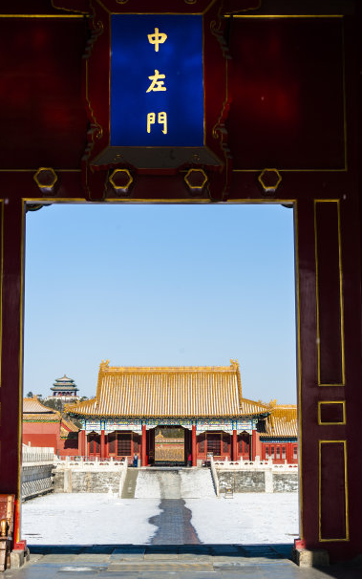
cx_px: 172
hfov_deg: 18.1
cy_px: 290
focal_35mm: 72
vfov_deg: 28.6
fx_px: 1136
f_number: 8
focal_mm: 70
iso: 200
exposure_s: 1/500
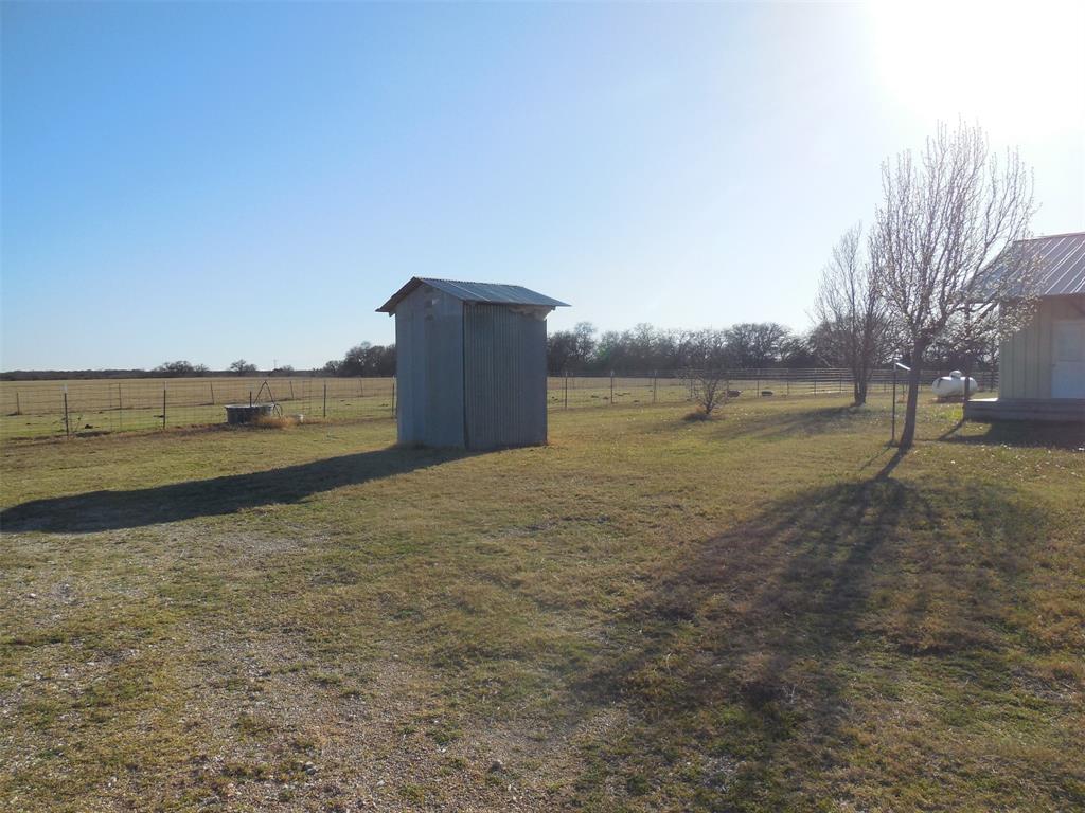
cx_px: 542
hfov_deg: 69.4
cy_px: 406
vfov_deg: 54.9
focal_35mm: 25
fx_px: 784
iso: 125
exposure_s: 1/2000
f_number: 3.1
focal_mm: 4.5
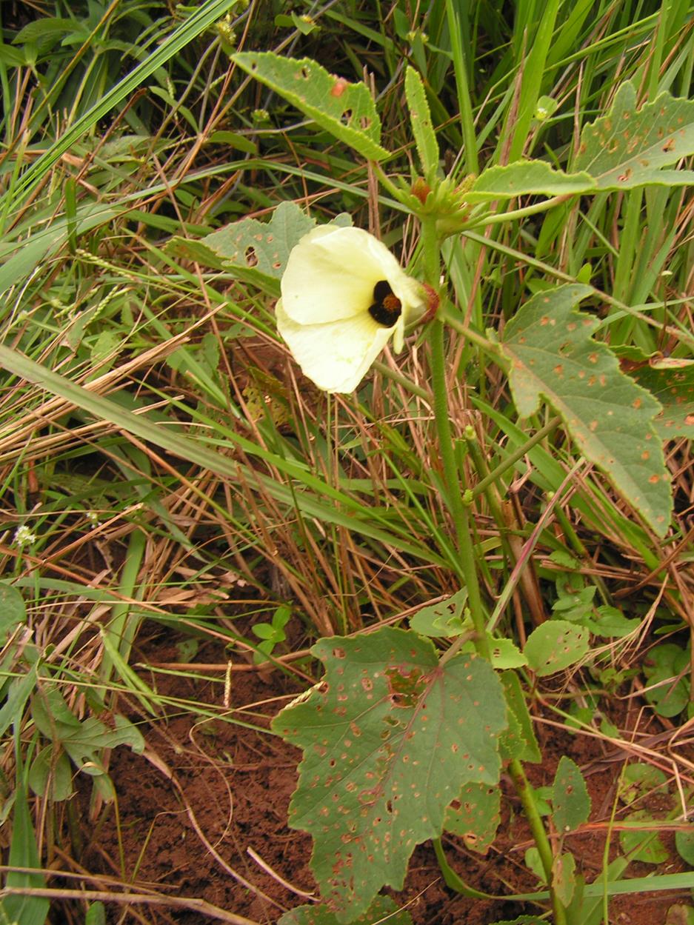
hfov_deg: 37.7
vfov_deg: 49.0
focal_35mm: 38
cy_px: 462
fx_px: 1016
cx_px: 347
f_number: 5
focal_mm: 6.3
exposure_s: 1/125
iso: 50
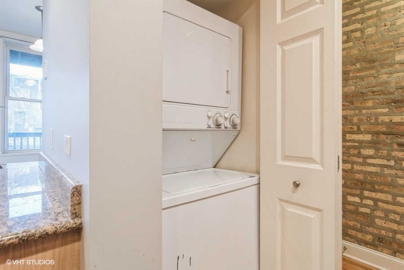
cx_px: 202
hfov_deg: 90.0
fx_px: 202
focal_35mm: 18
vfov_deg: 67.4
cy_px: 135
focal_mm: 12
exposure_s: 1/2.5
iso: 200
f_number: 8
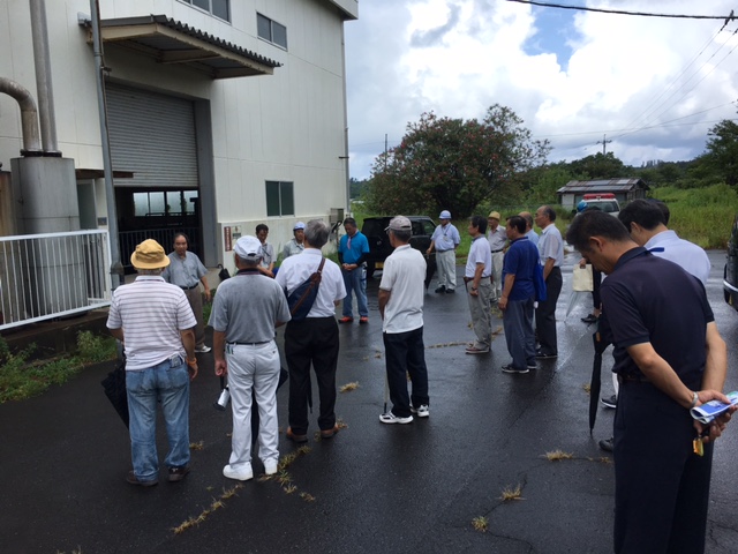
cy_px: 277
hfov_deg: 61.7
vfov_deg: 48.2
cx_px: 369
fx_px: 618
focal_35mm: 29
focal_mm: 4.15
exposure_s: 1/962
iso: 25
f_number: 2.2
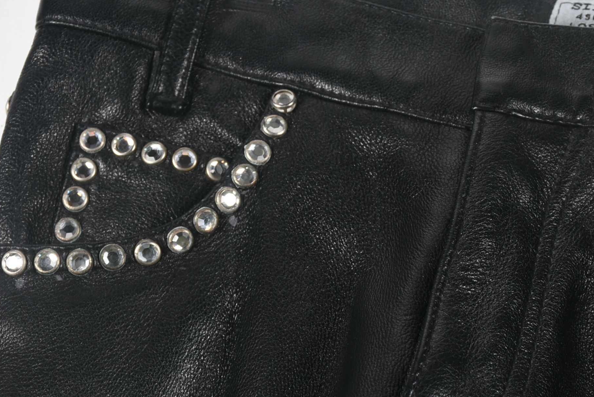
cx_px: 463
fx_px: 2114
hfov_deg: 15.9
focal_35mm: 128
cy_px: 231
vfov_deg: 10.7
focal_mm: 52
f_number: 10
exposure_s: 1/125
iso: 200
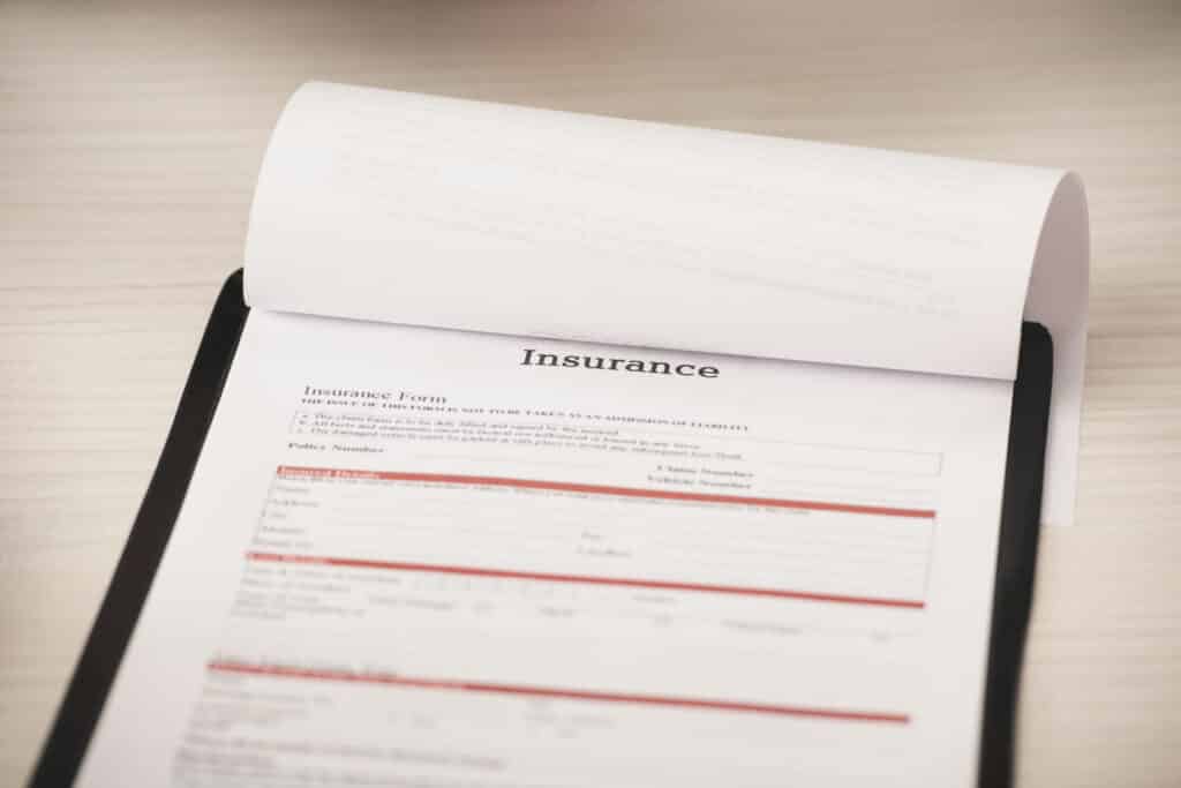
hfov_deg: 10.3
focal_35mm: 200
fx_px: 6562
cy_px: 394
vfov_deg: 6.9
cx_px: 590
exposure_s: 1/200
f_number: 5
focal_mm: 200
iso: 160
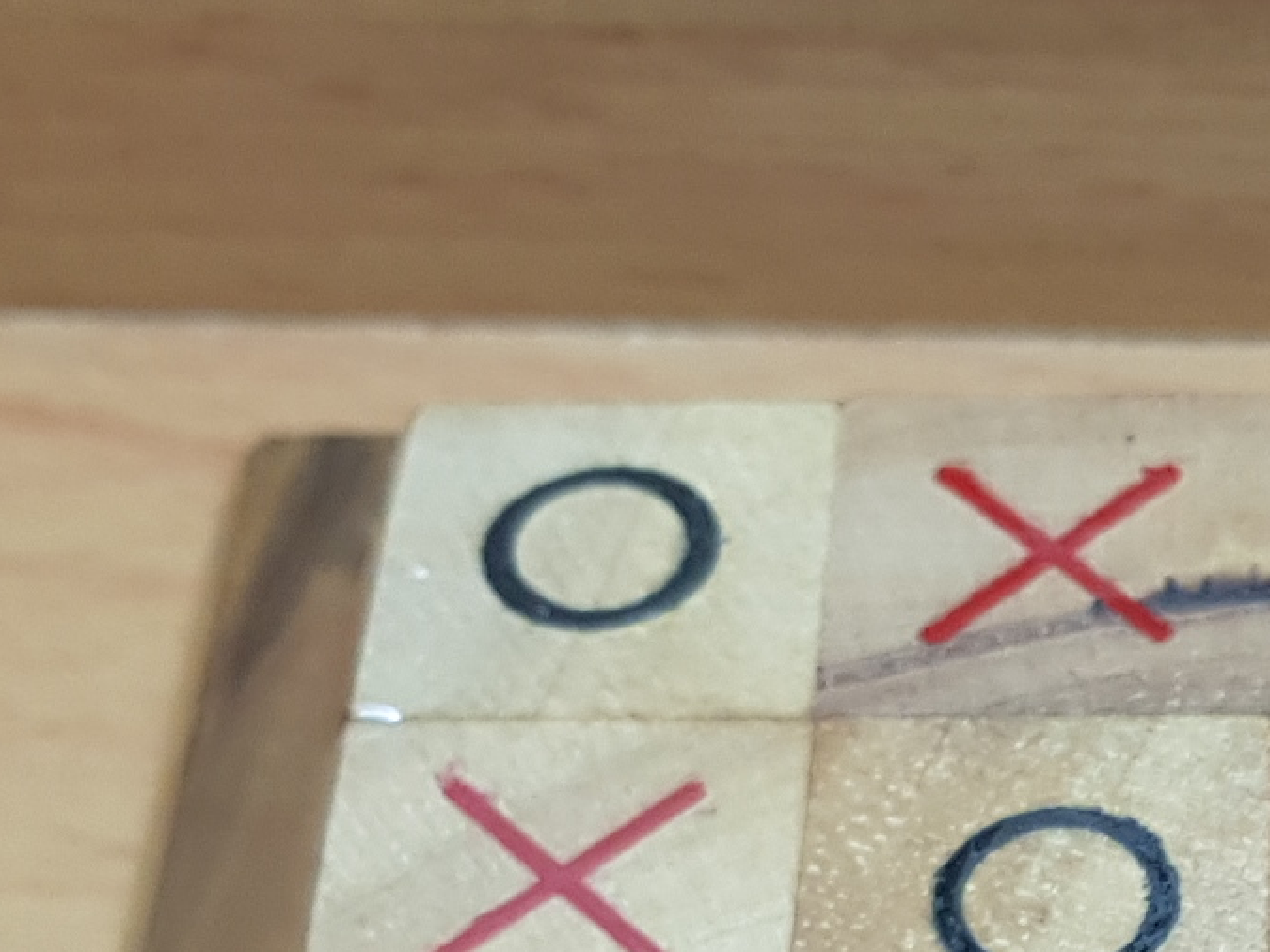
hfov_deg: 17.0
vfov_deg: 12.4
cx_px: 1500
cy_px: 1594
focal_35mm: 111
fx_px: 4072
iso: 100
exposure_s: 1/50
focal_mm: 4.2
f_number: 1.7
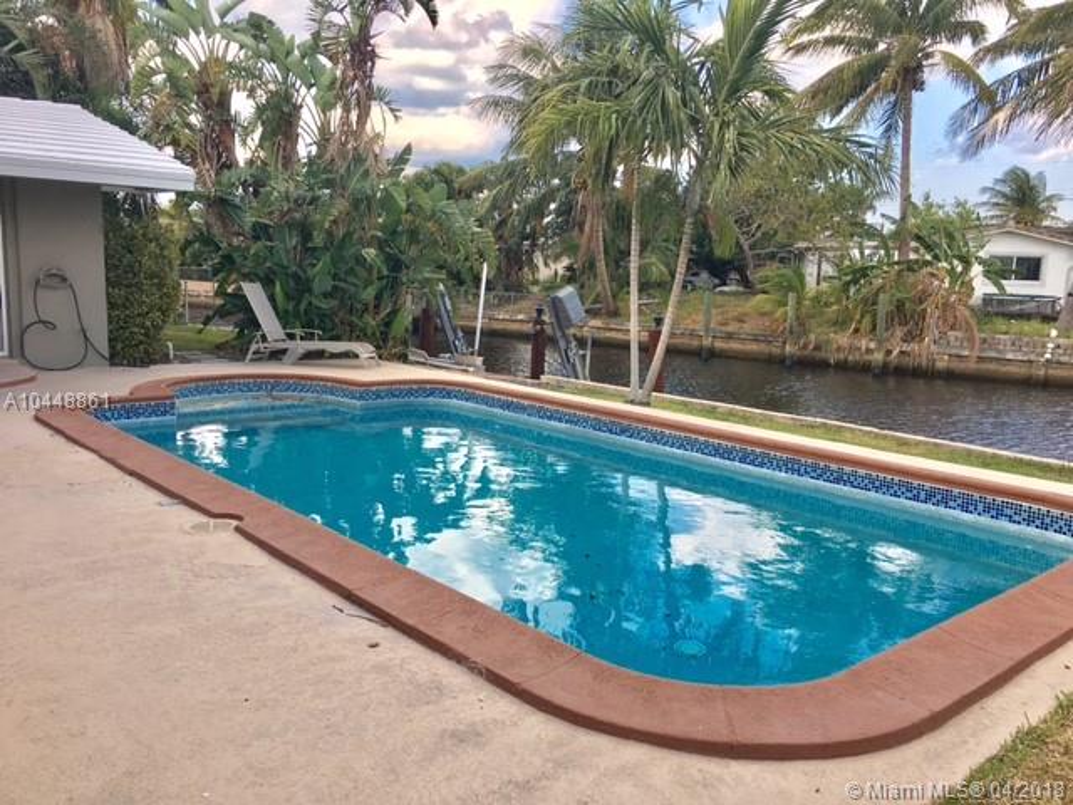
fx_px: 899
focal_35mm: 29
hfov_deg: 61.7
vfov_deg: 48.2
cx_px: 536
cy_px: 402
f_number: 2.2
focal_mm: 4.15
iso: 25
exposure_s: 1/509
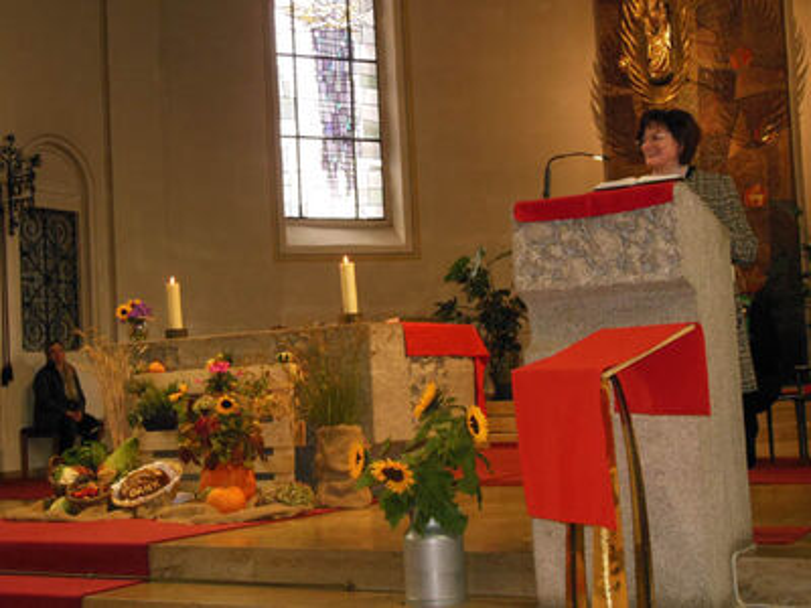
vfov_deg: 25.7
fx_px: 1335
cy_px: 304
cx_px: 406
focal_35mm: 57
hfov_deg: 33.8
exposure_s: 1/60
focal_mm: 10.2
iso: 640
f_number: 4.1
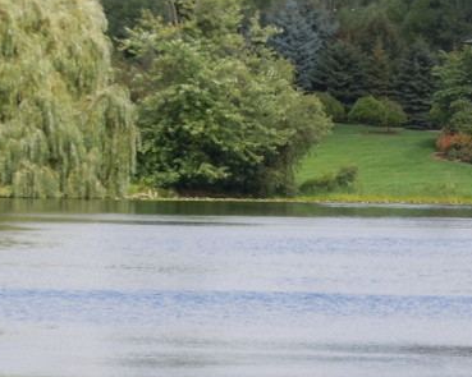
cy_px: 208
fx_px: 5796
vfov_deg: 3.7
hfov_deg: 4.7
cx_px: 409
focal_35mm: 415
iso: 100
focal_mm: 35
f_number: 5.6
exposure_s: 1/320
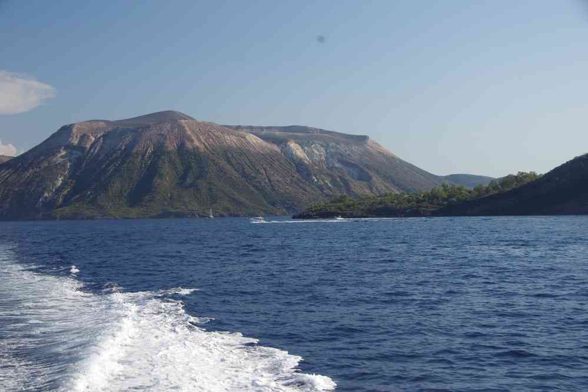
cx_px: 294
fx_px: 951
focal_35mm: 58
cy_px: 196
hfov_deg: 34.4
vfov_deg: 23.3
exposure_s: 1/100
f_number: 11
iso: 200
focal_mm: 38.8
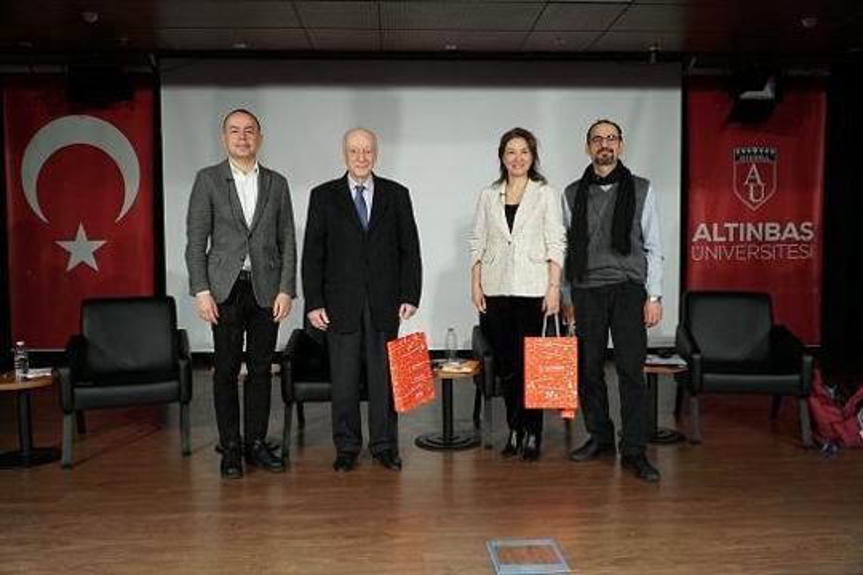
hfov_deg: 67.4
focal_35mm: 27
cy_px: 288
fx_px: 647
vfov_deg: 47.9
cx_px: 432
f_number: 4
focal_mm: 18
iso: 1000
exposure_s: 1/50
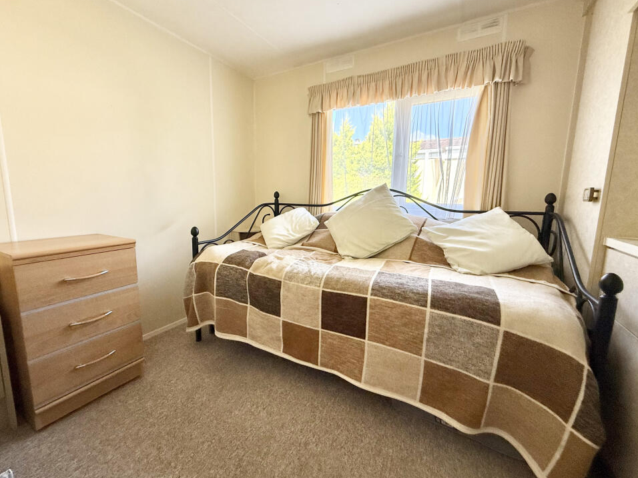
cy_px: 235
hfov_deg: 98.1
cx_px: 310
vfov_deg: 81.7
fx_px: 276
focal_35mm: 15
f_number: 2.2
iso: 125
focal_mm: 2.22
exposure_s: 1/99
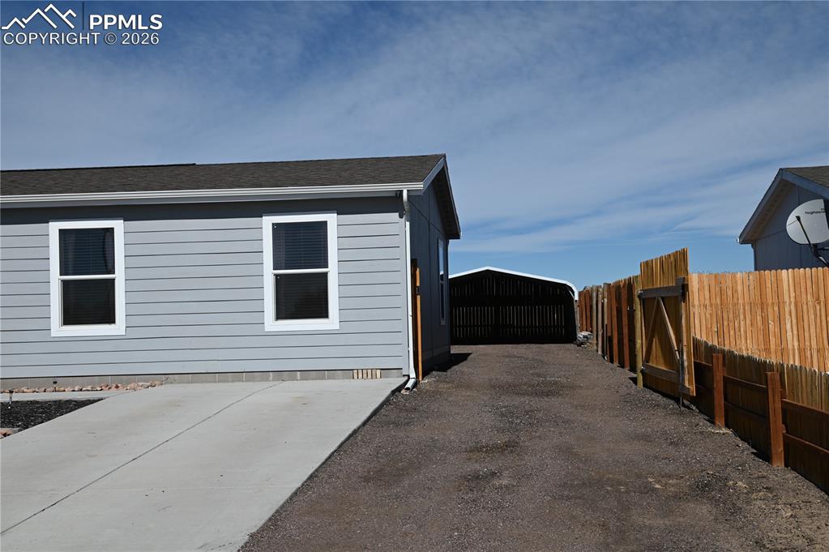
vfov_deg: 29.2
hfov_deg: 42.8
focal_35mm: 46
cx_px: 414
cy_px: 276
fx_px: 1059
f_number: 9
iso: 100
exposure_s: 1/640
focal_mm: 46
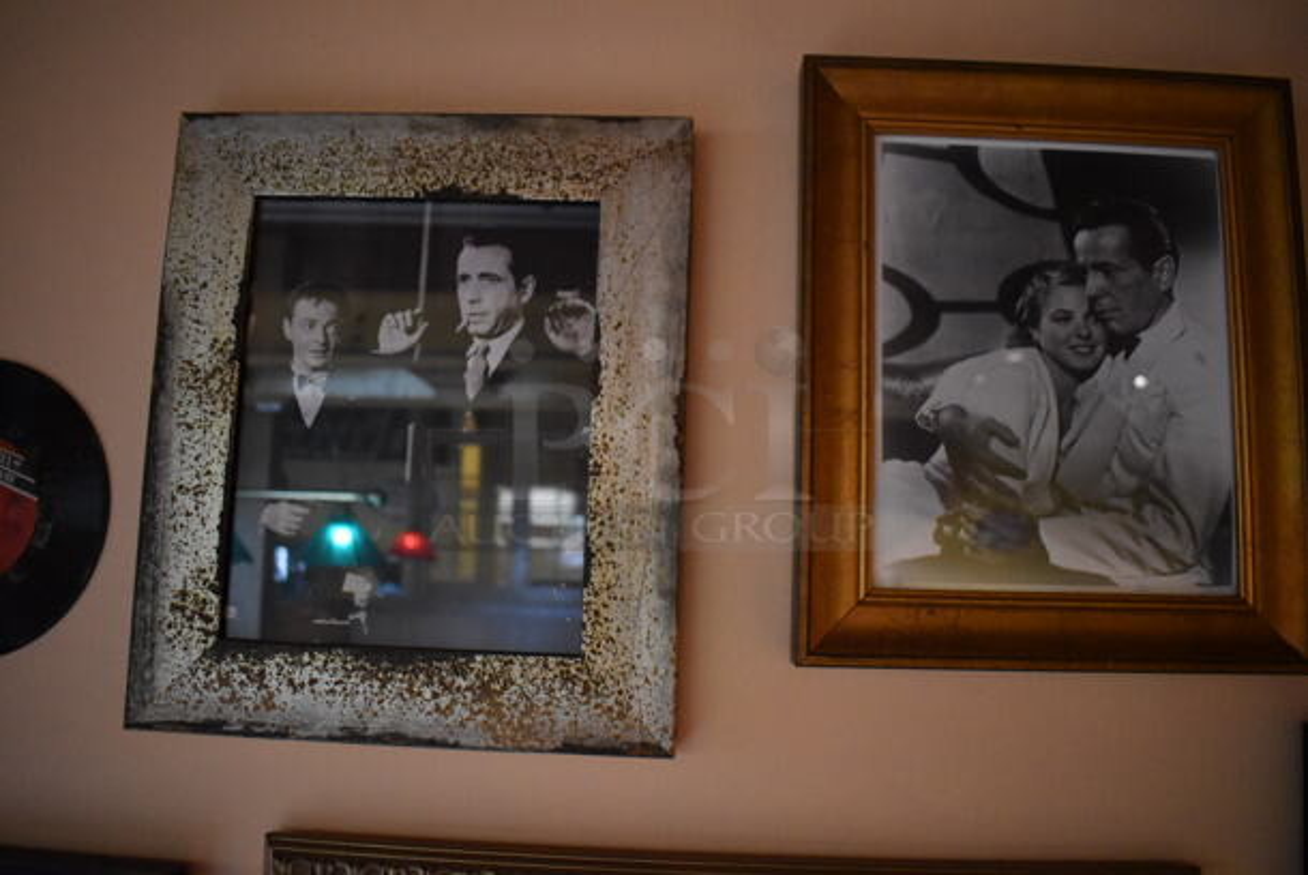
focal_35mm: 27
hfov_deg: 67.3
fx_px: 982
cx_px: 654
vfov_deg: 48.0
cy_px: 438
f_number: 3.5
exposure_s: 1/125
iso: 5600
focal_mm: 18
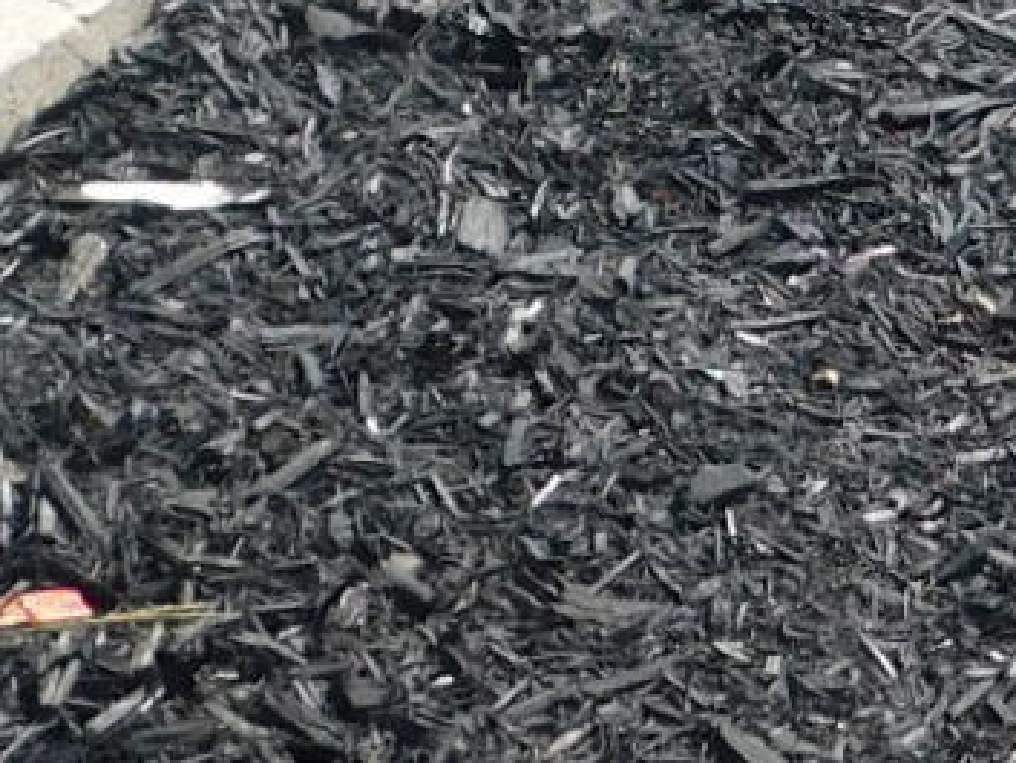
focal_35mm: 148
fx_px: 4345
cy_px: -489
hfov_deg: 13.0
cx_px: 1240
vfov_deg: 9.6
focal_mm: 4
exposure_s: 1/800
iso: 125
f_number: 3
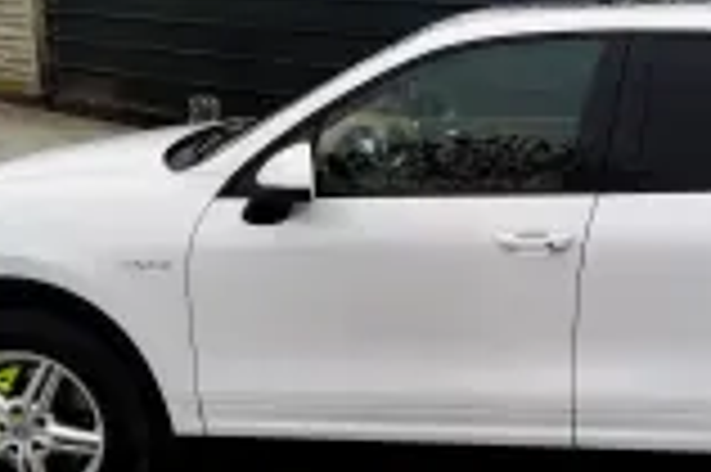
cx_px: 544
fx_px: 1263
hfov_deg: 30.8
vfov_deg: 21.2
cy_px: 274
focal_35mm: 64
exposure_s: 1/536
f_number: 1.6
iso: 50
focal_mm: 5.56
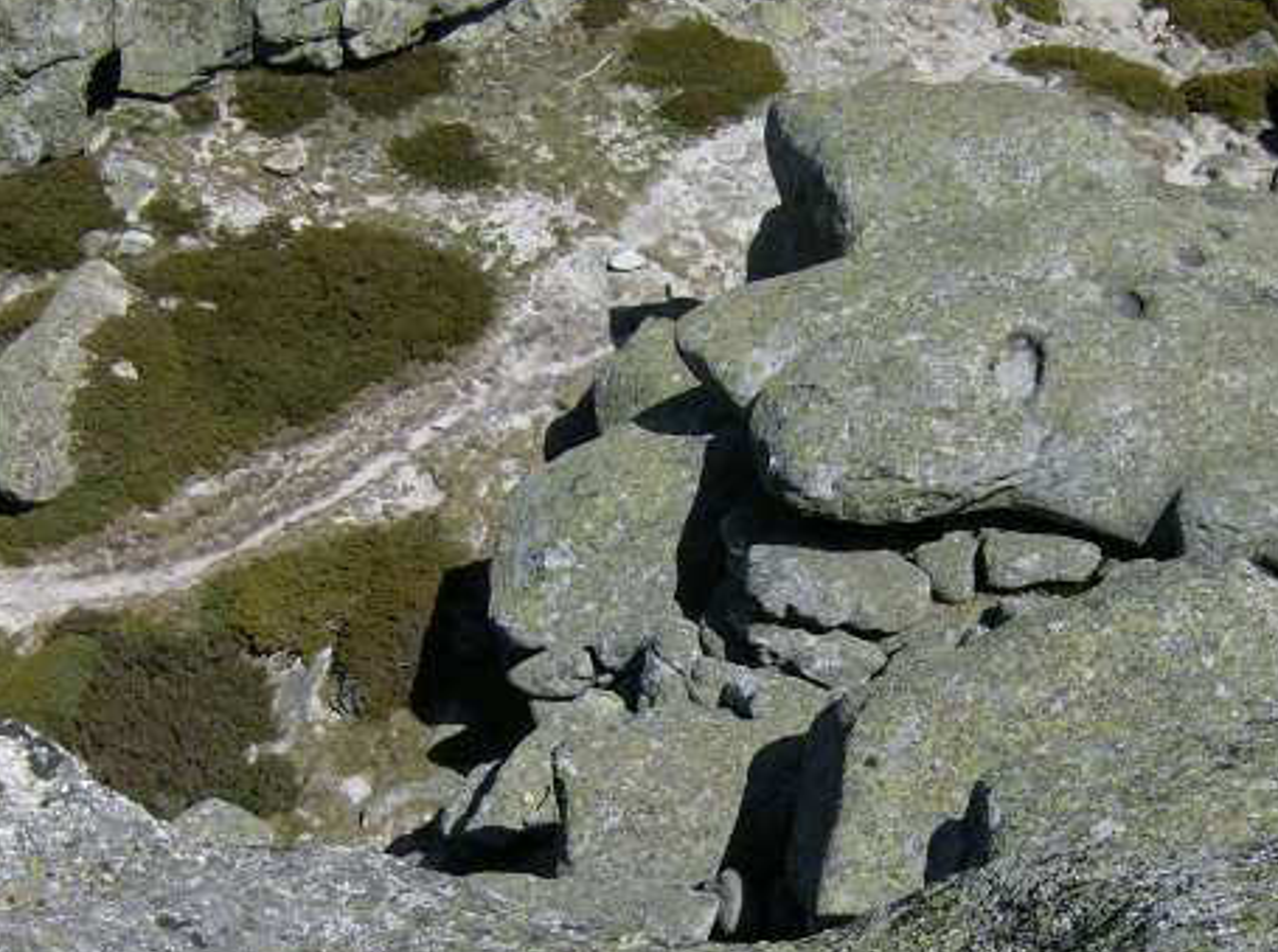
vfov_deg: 28.3
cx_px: 713
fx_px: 1878
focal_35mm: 51
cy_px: 632
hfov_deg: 37.5
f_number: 4.7
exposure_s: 1/1218
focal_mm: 6
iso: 100
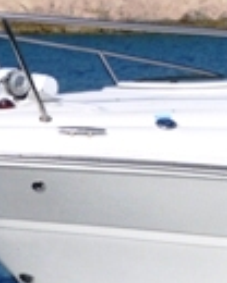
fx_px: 4090
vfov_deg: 4.0
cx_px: 445
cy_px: 17
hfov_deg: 3.2
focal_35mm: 487
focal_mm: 50
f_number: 4.8
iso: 125
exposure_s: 1/2500
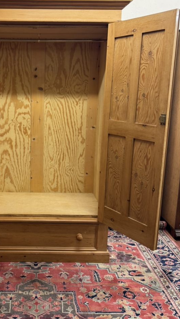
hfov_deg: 34.5
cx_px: 34
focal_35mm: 33
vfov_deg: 59.3
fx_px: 280
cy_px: 139
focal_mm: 6.76
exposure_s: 1/50
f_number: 1.78
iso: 125
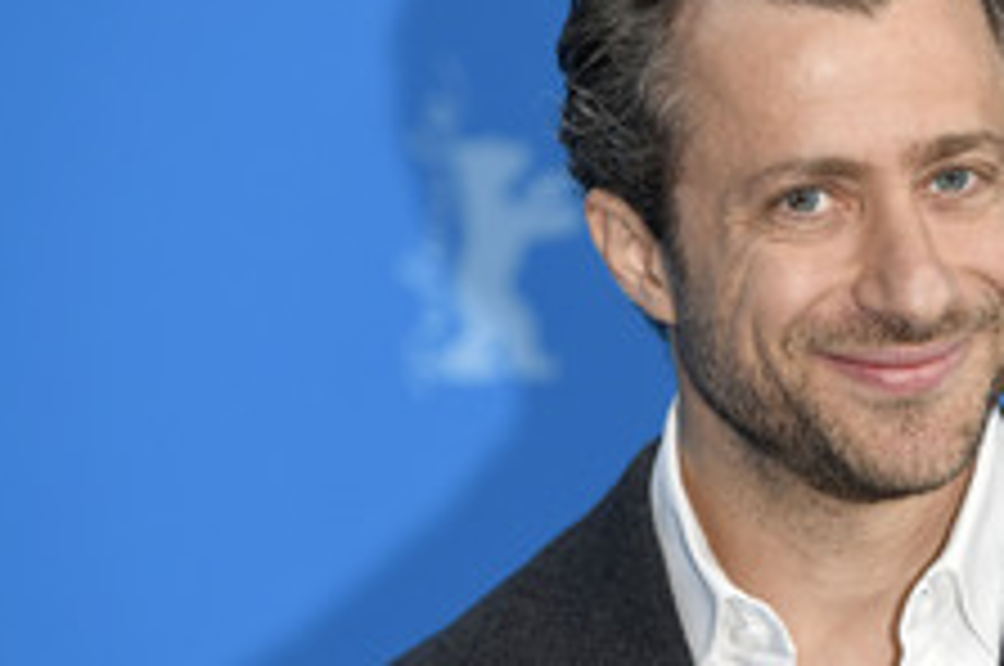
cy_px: 441
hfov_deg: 6.8
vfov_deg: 4.5
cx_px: 912
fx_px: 8466
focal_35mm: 304
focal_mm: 150
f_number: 4
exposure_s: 1/400
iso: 640
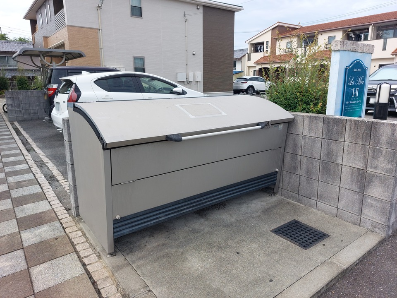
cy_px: 149
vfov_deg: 56.8
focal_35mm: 24
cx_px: 198
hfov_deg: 71.6
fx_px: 275
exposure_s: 1/518
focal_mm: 5.23
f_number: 1.8
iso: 25
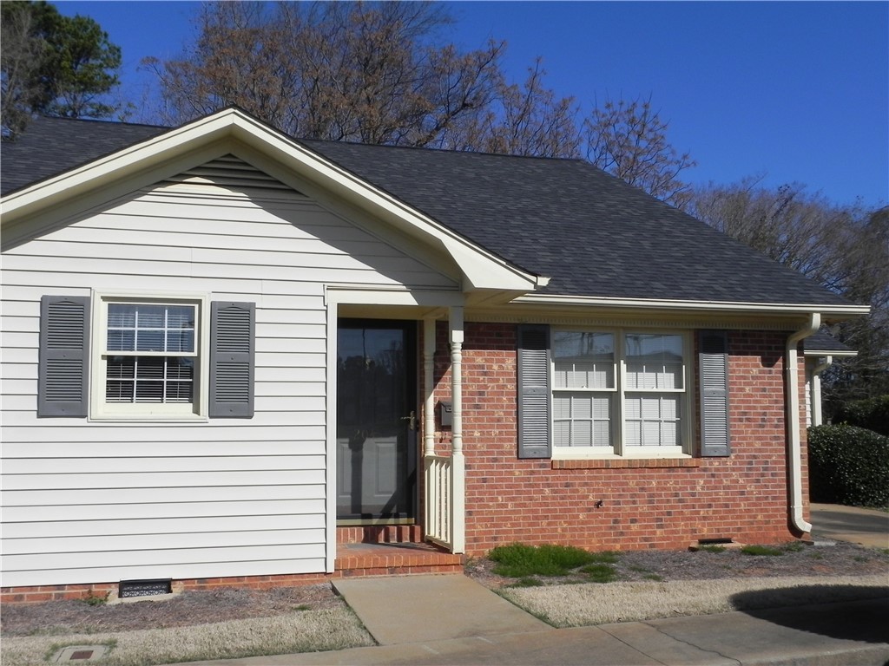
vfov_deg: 38.7
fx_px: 950
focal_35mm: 37
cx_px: 444
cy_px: 333
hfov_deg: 50.1
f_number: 8
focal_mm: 6.6
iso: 160
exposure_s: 1/612
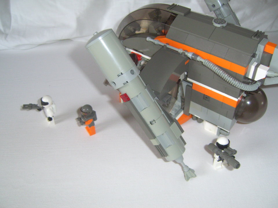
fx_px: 305
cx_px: 139
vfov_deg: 37.7
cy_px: 104
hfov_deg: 49.0
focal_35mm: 38
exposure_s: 1/30
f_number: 2.8
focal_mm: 7.8
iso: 100
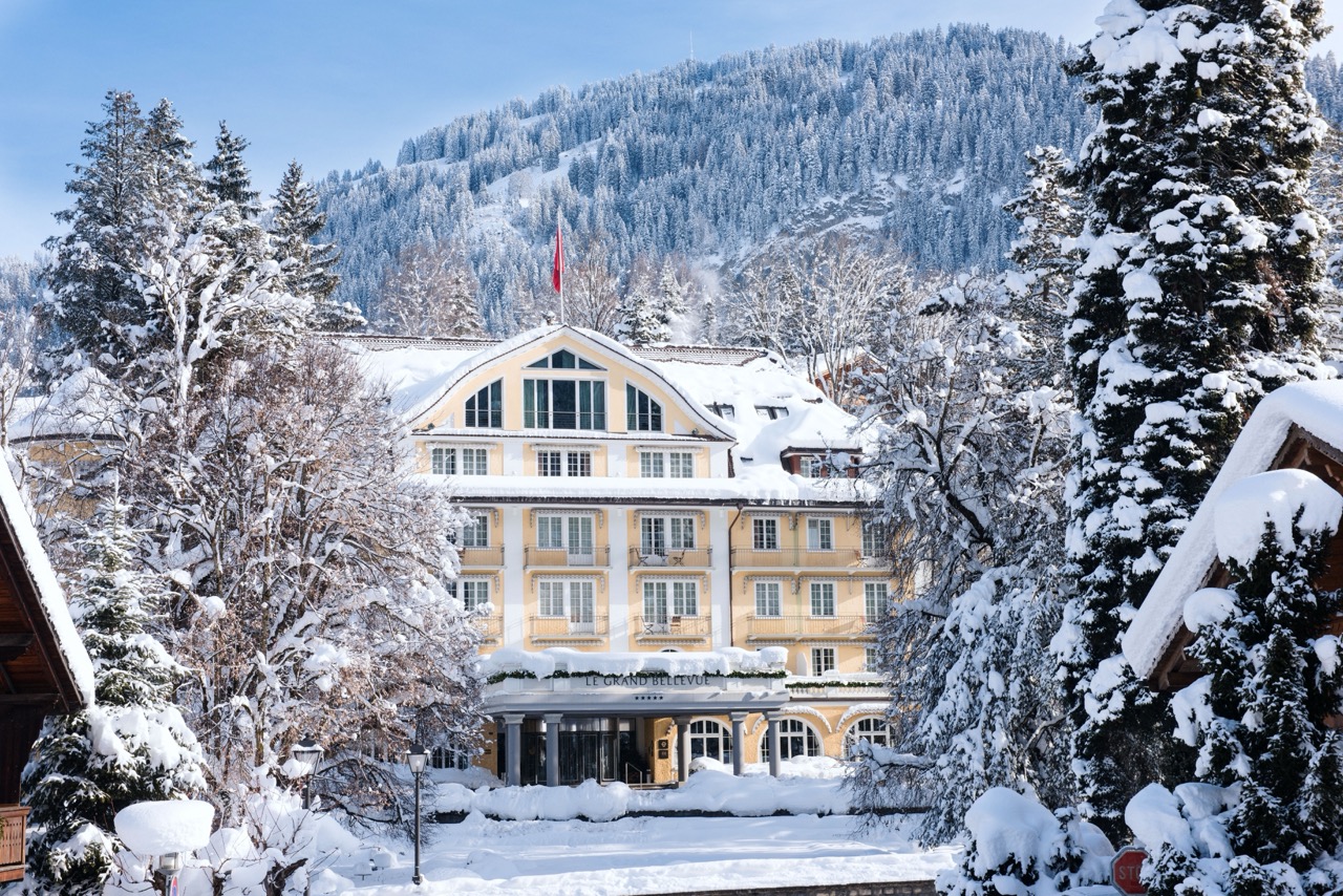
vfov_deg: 22.6
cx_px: 672
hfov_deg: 33.4
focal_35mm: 60
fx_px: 2239
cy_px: 448
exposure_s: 1/80
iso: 64
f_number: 9
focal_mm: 60
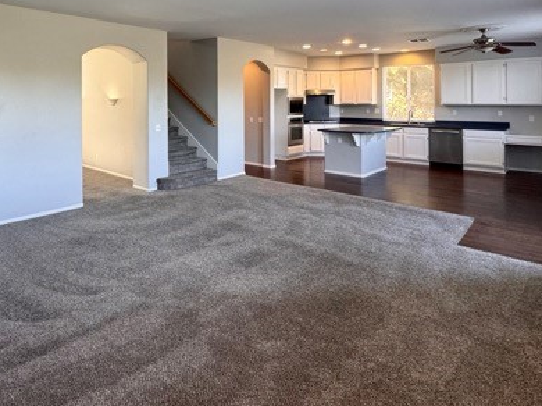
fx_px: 360
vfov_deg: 55.8
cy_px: 99
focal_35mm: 23
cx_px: 192
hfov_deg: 72.3
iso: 200
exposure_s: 1/120
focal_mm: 2.22
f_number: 2.2
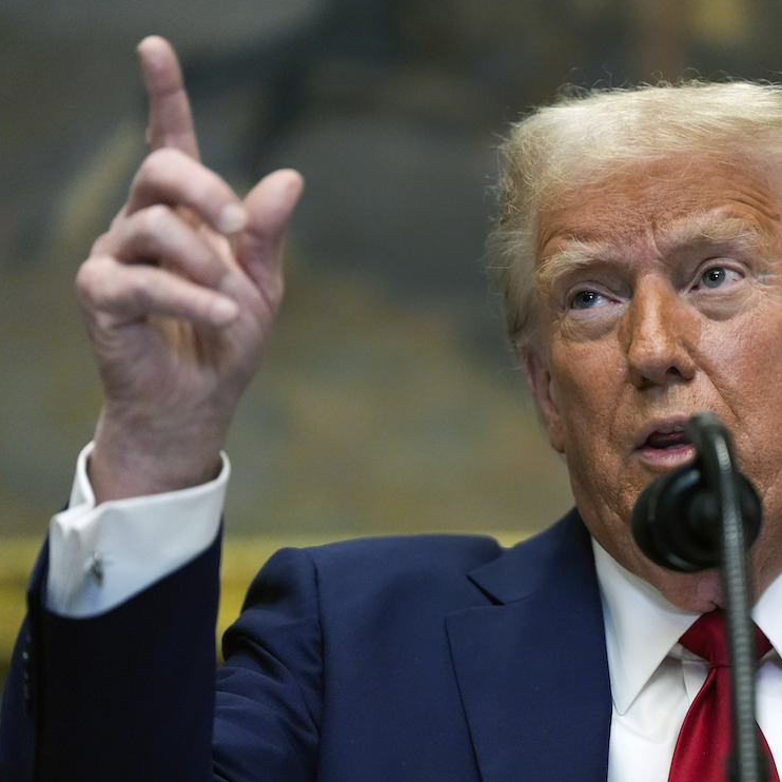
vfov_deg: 6.4
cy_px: 390
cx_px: 574
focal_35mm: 275
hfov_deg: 6.4
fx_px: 7029
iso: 4000
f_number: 2.8
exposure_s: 1/500
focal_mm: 200
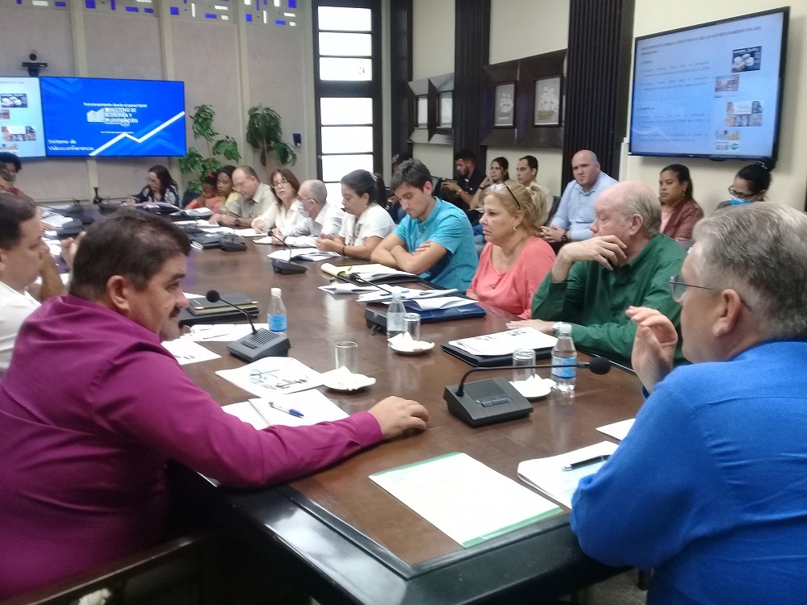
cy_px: 302
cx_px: 404
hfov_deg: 58.4
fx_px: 723
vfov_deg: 45.4
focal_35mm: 31
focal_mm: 3.3
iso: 125
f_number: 2.2
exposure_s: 1/40
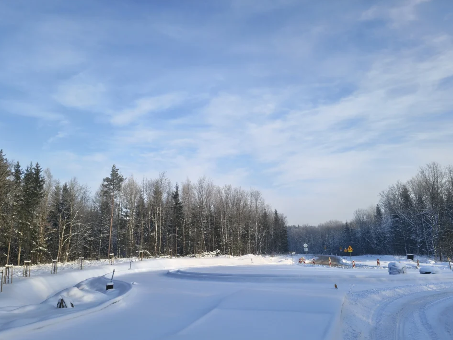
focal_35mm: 26
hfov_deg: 67.3
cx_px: 222
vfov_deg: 53.0
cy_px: 180
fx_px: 340
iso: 101
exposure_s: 1/1143
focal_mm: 5.56
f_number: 1.8
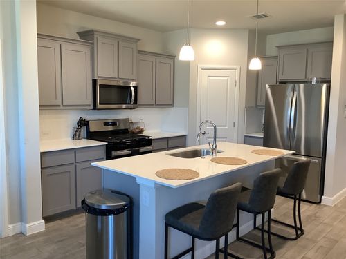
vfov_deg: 45.4
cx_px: 173
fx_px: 310
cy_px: 130
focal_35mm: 31
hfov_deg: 58.4
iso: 200
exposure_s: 1/60
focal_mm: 3.3
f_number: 2.4
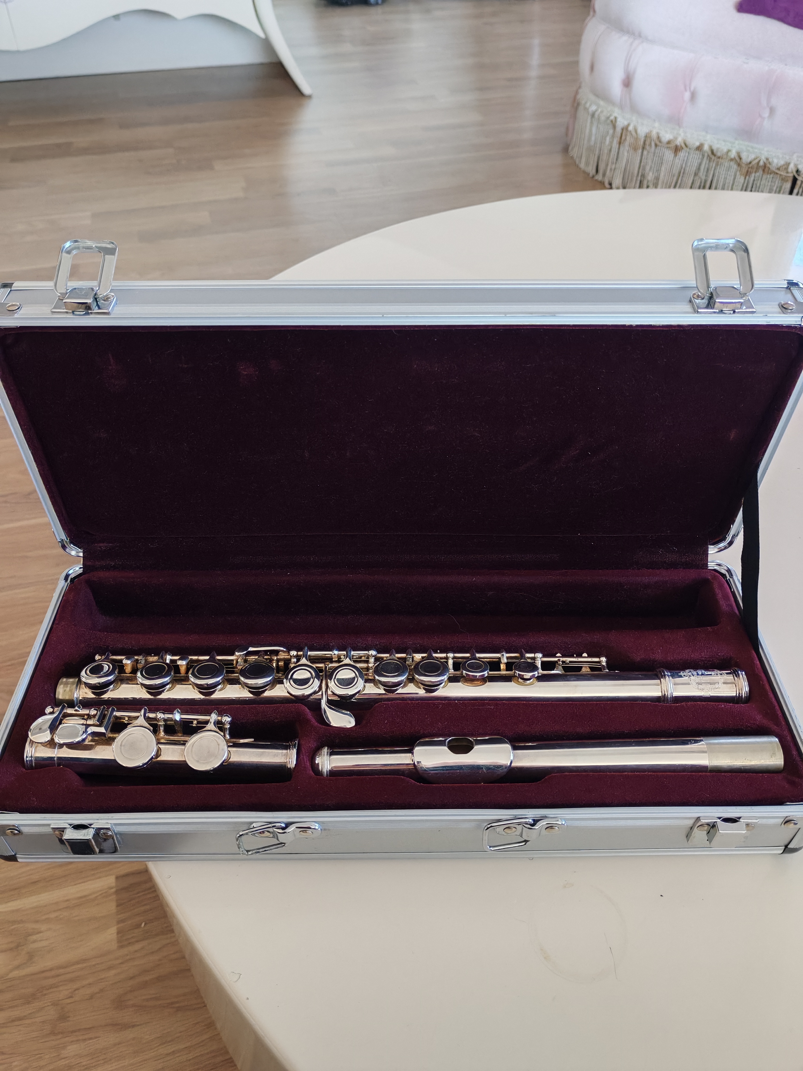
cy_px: 536
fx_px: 835
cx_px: 402
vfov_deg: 65.3
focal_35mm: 27
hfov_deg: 51.4
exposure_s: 1/100
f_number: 1.95
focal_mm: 5.52
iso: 500
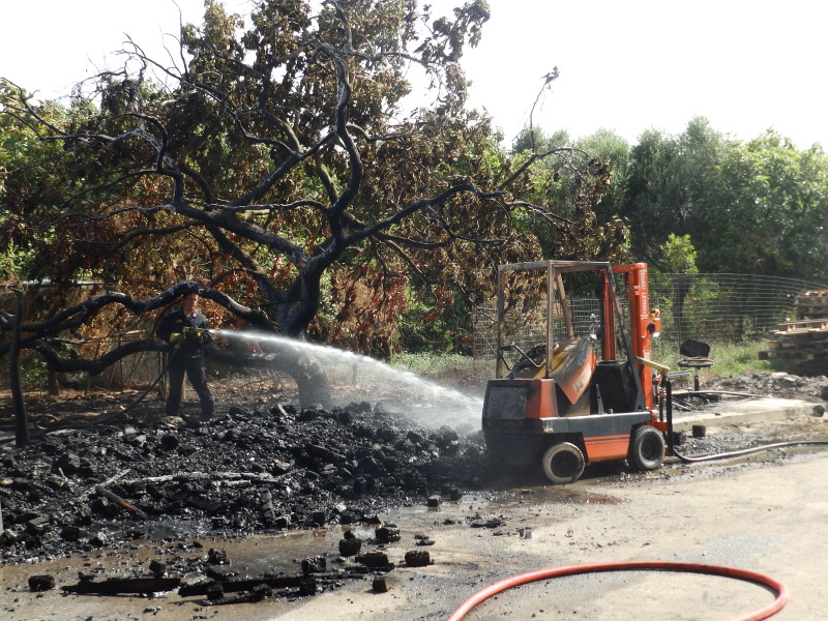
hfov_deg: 36.2
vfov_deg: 27.5
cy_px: 310
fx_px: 1268
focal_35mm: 53
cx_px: 414
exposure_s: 1/200
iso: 80
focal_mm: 9.6
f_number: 4.4
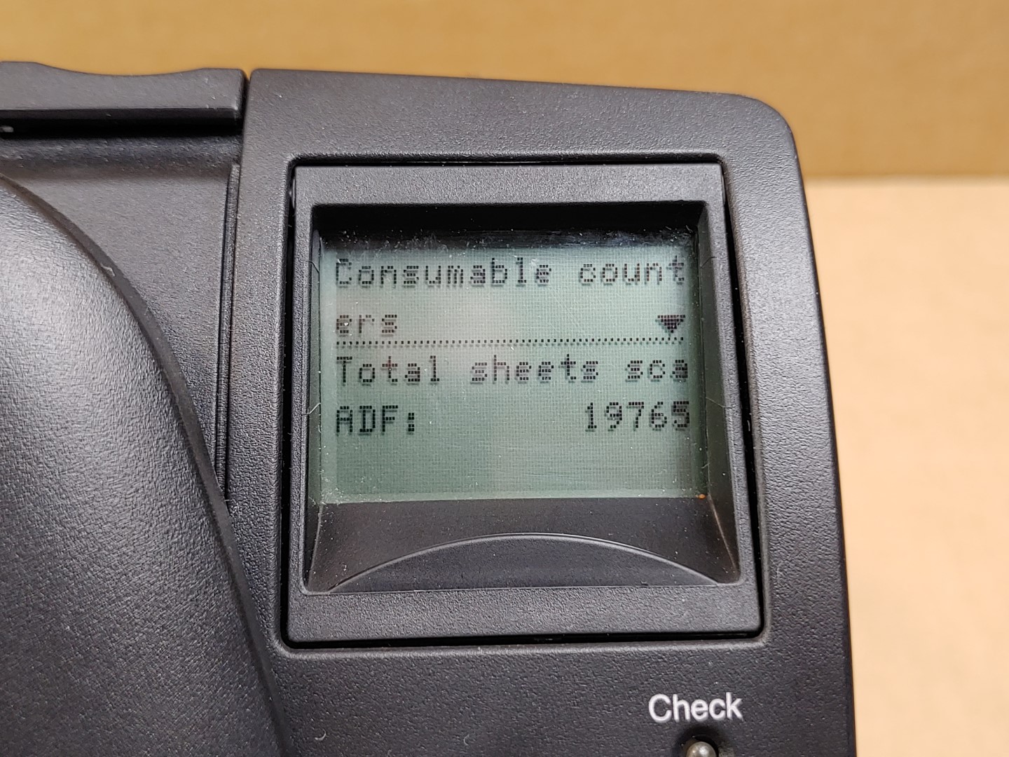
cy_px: 378
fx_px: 1195
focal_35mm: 41
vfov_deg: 35.1
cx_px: 504
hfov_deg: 45.8
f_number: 1.8
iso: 50
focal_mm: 4.36
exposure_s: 1/60
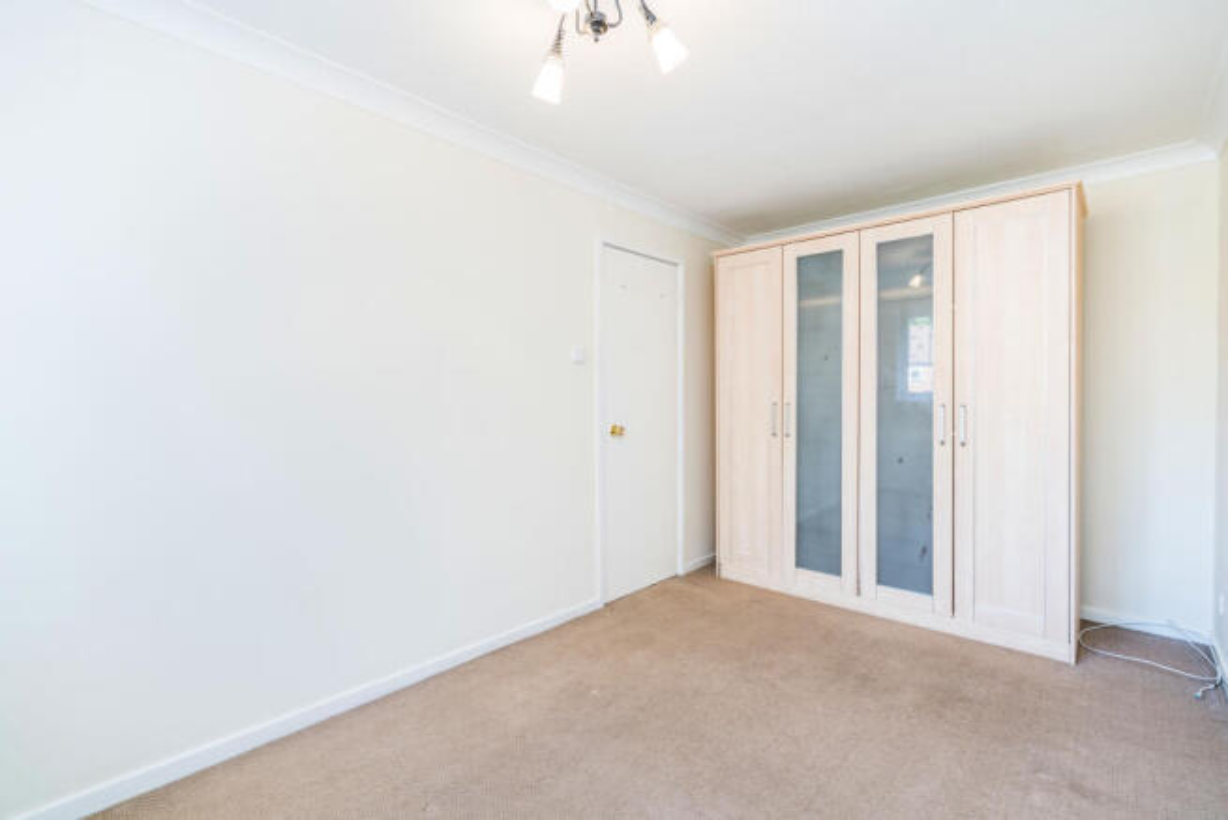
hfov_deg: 96.7
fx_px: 546
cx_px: 614
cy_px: 410
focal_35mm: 16
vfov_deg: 73.8
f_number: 8
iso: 160
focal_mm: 16
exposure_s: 1/2.5
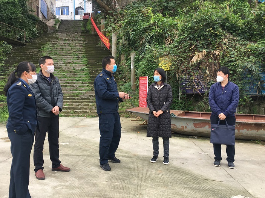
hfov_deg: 55.4
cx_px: 129
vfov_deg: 42.9
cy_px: 98
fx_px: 253
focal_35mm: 33
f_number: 2.2
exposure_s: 1/239
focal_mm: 4.15
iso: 25
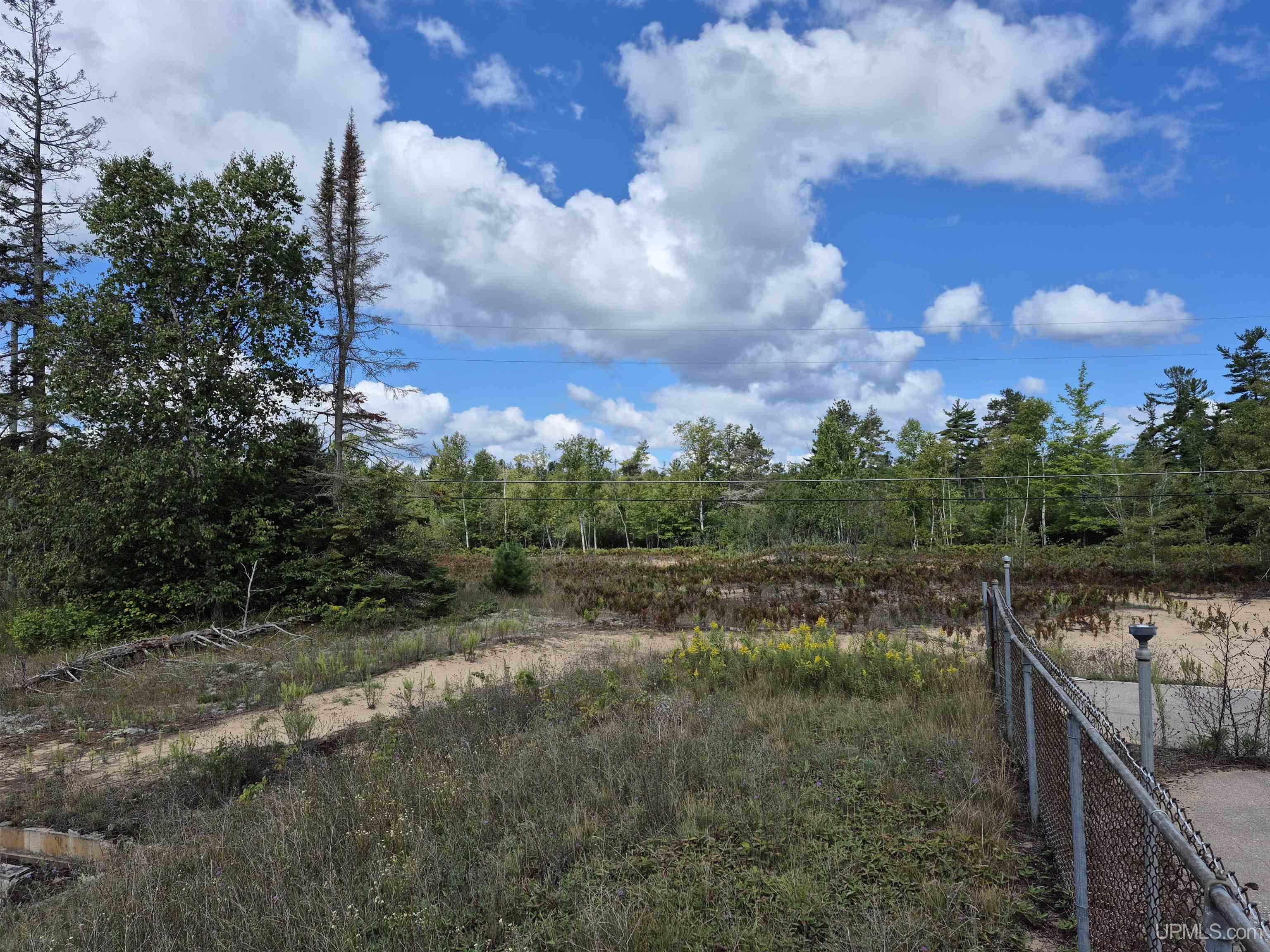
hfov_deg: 73.9
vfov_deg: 58.9
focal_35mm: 23
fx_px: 844
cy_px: 476
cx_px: 635
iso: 25
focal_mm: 5.4
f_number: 1.8
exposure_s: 1/2144
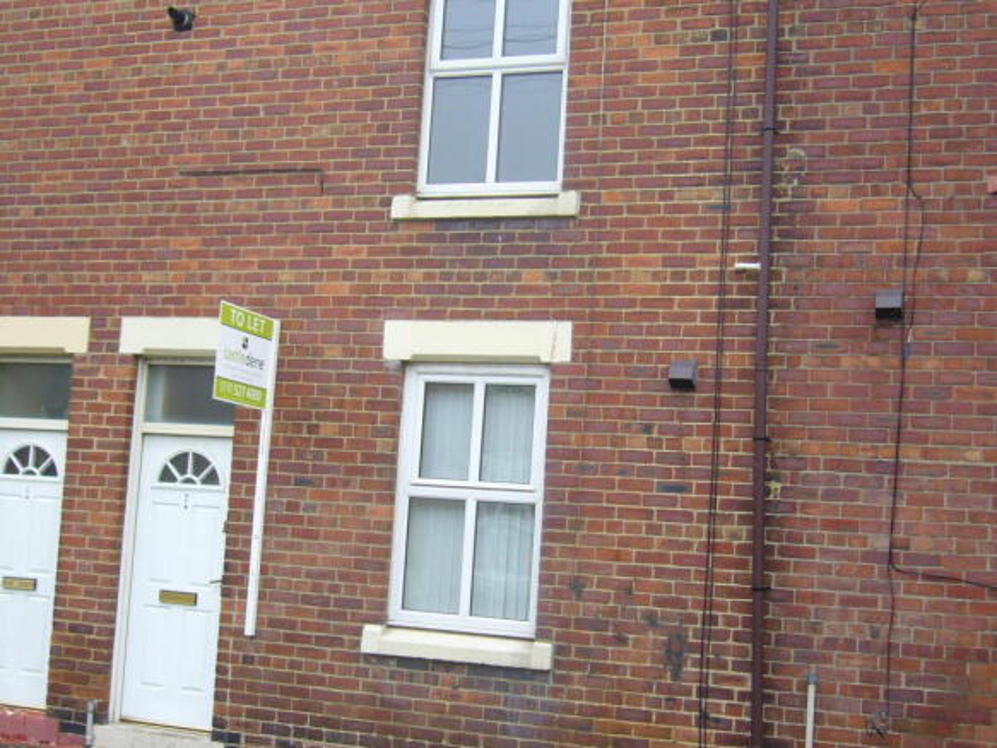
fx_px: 1411
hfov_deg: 38.9
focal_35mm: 49
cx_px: 498
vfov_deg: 29.7
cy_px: 374
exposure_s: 1/200
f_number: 2.9
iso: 80
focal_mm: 6
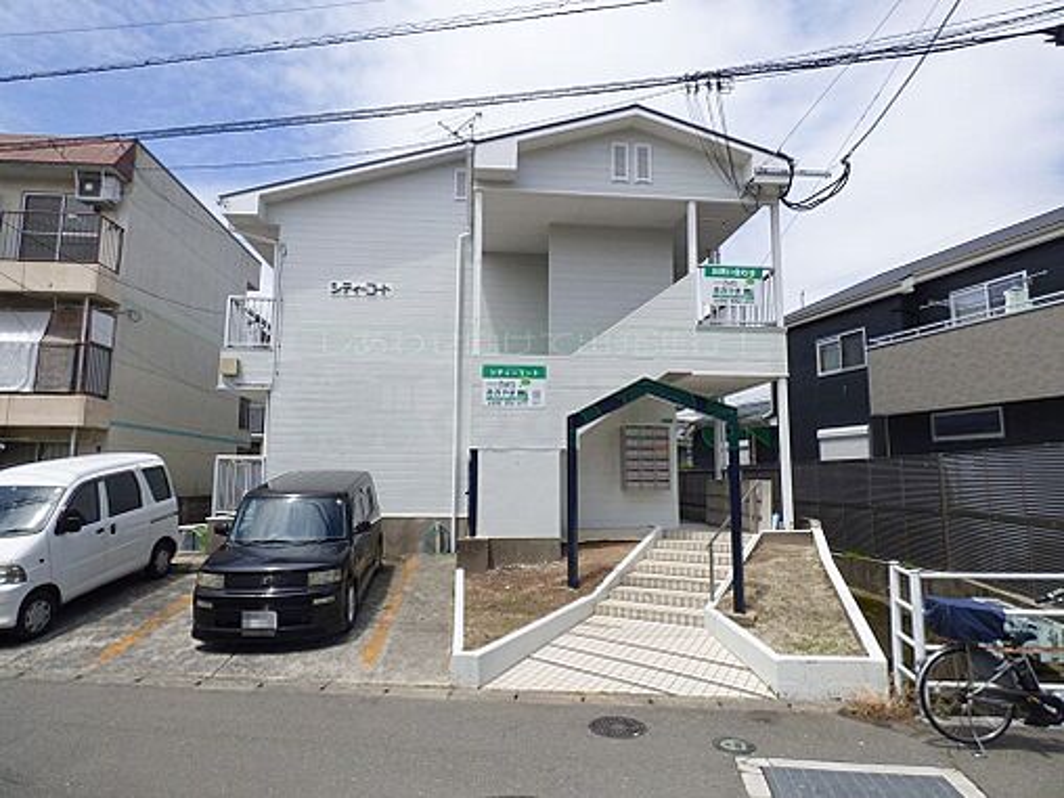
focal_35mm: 20
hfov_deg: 81.7
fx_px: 615
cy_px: 399
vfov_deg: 66.0
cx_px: 532
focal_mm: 3.58
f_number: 3.5
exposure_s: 1/2000
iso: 100
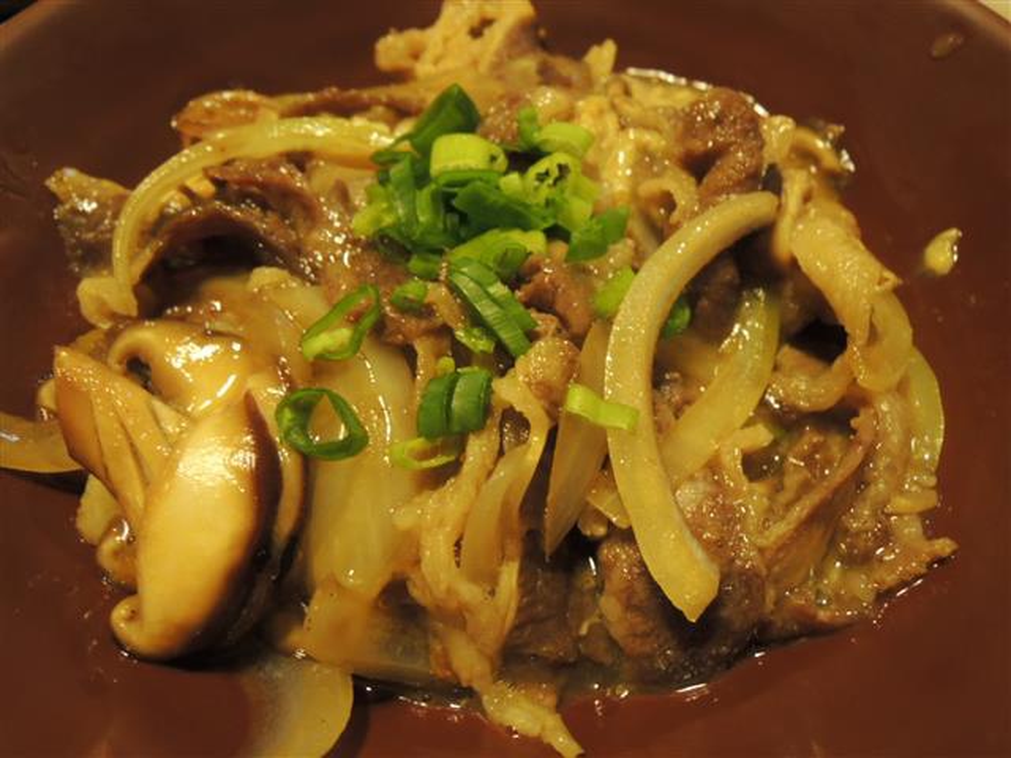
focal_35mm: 24
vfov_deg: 56.8
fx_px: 701
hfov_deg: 71.6
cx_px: 506
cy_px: 379
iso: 640
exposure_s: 1/8
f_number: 2.5
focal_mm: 4.3
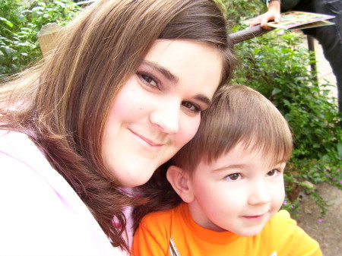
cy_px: 128
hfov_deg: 54.0
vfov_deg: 41.8
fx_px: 336
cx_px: 171
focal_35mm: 34
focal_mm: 5.6
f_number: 2.7
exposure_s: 1/60
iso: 125
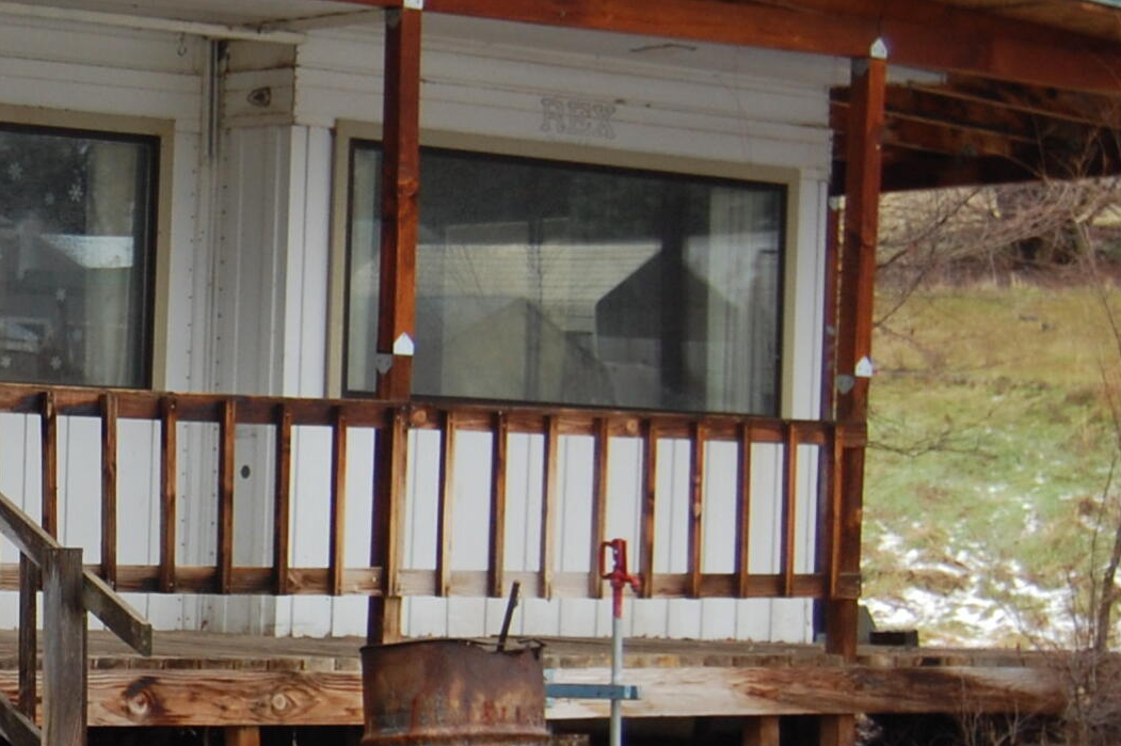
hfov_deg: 14.3
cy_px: 559
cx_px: -349
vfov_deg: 10.0
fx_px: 4263
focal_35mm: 137
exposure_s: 1/80
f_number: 4.5
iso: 400
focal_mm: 32
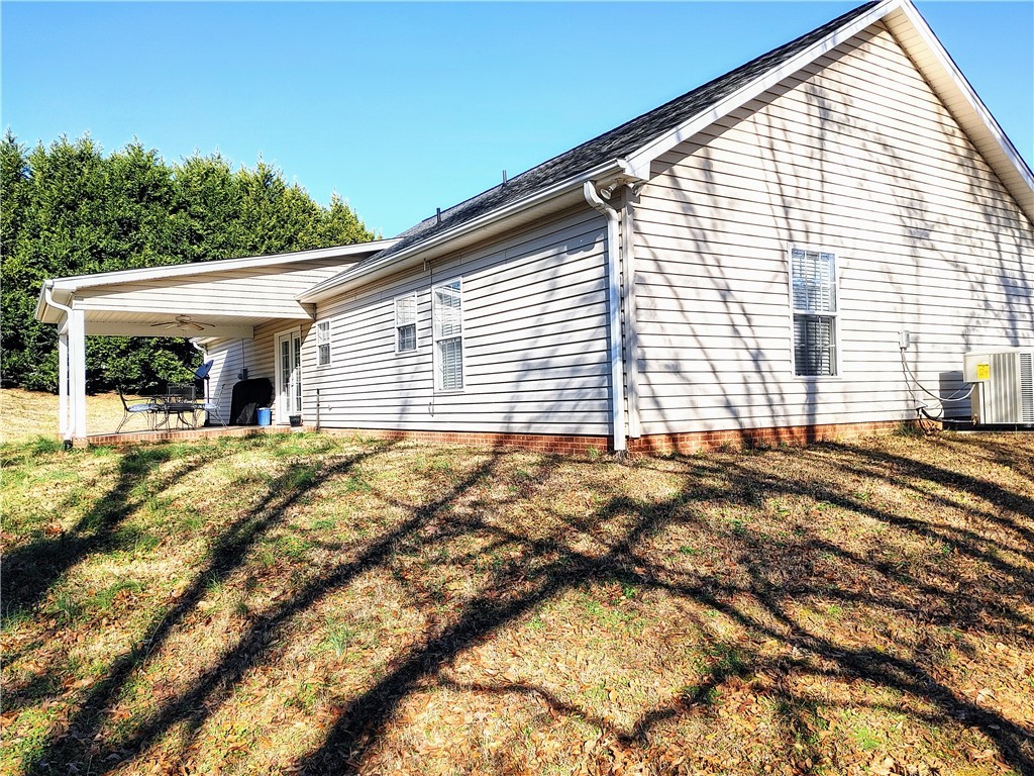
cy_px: 388
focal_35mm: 26
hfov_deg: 67.3
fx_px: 777
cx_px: 517
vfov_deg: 53.1
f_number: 1.8
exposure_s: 1/1695
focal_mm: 4.81
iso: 50
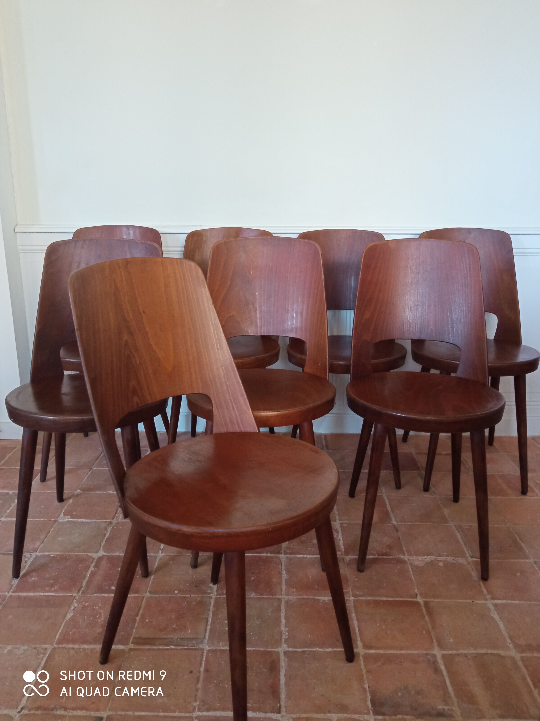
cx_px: 270
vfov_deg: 65.3
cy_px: 360
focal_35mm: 27
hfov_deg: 51.4
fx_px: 562
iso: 448
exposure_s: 1/25
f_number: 2.2
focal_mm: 3.79
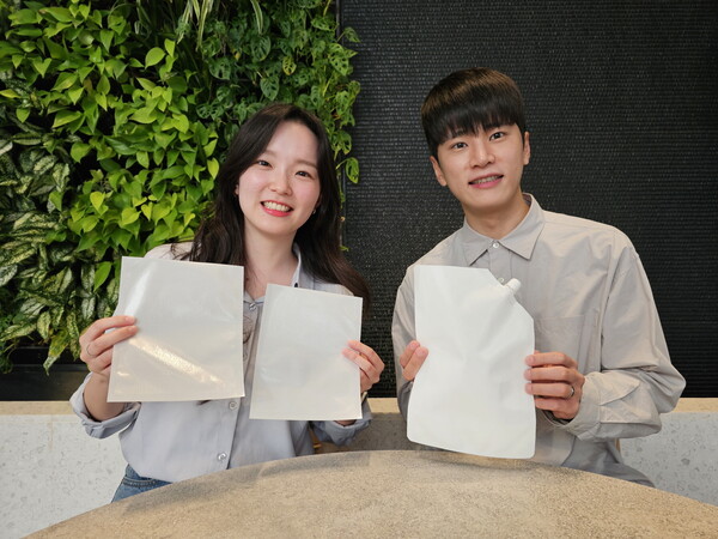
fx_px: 477
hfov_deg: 73.9
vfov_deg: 58.9
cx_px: 359
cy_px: 270
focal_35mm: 23
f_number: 1.7
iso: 80
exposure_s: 1/120
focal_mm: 6.3
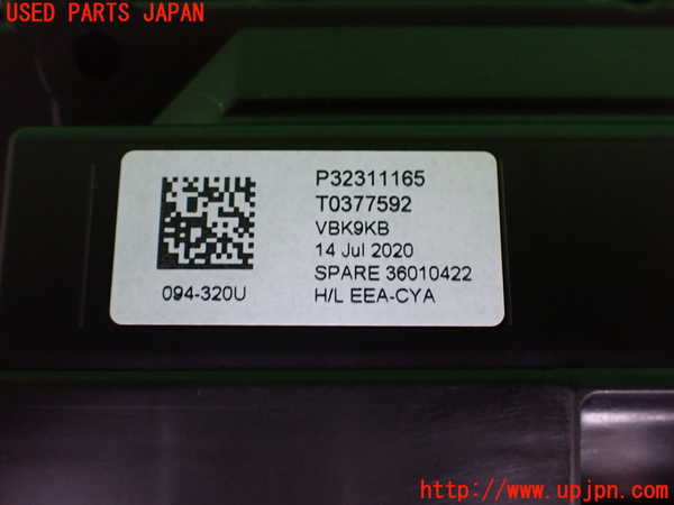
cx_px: 337
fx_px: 584
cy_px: 252
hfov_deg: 60.0
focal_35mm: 30
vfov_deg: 46.8
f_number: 2.3
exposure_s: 1/30
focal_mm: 5.4
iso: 800
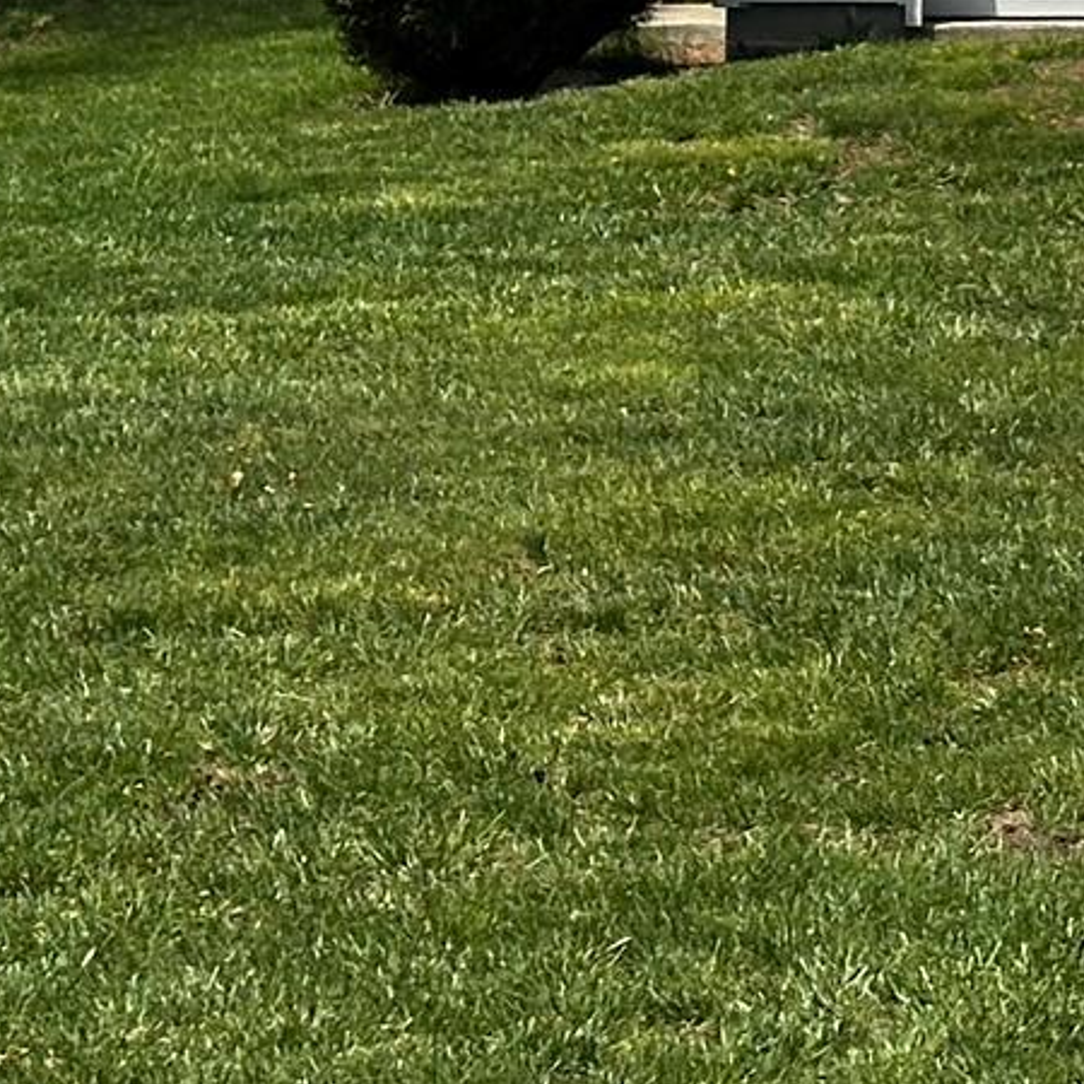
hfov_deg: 8.8
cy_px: -489
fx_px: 6838
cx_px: 1742
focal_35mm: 193
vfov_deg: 8.9
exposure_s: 1/5556
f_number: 1.78
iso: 64
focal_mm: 6.86
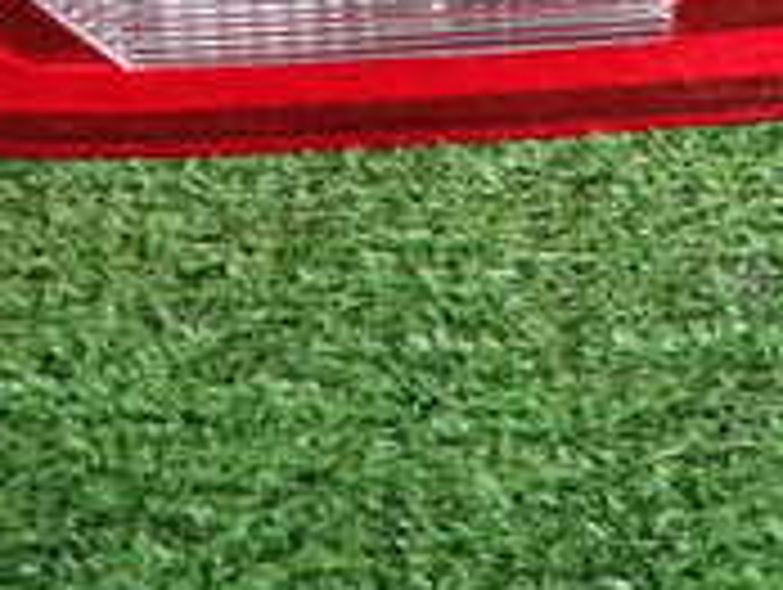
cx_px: 630
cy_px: -333
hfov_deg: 22.4
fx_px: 1948
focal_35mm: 86
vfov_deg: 15.6
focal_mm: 4.5
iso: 200
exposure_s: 1/50
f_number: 2
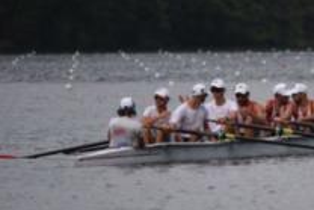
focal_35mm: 961
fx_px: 8388
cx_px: 293
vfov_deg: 1.4
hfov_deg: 2.1
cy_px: 104
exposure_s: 1/2500
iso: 640
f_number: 5.6
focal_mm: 400
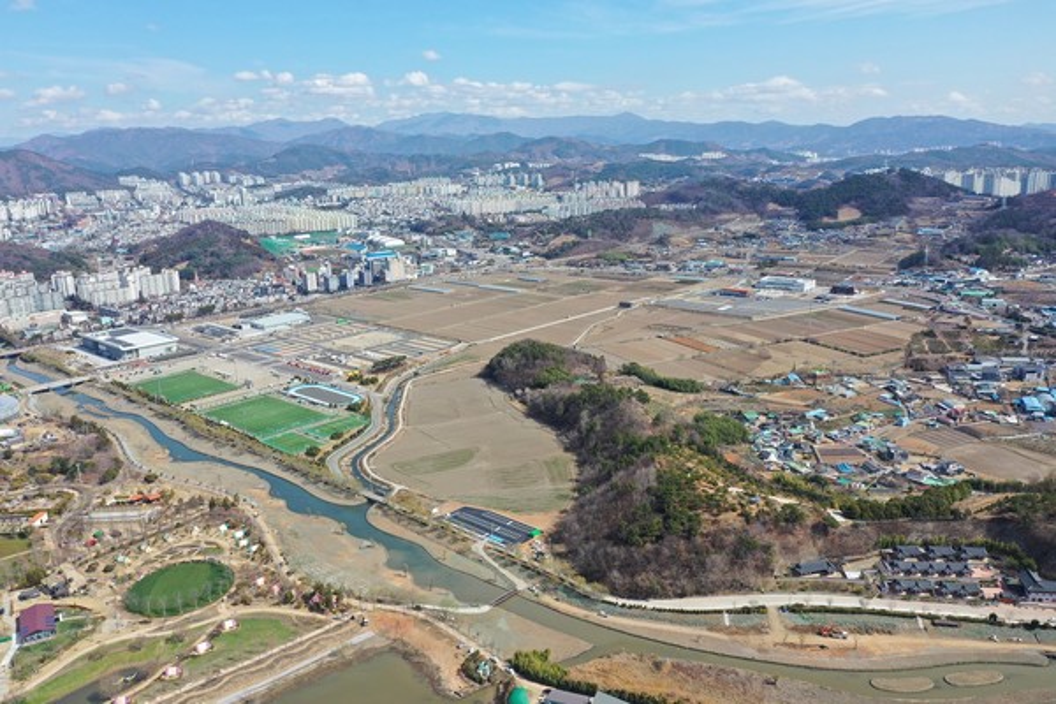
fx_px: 821
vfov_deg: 46.4
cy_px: 352
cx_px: 528
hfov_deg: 65.5
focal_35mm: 28
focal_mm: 10.26
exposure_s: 1/400
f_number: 5.6
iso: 100
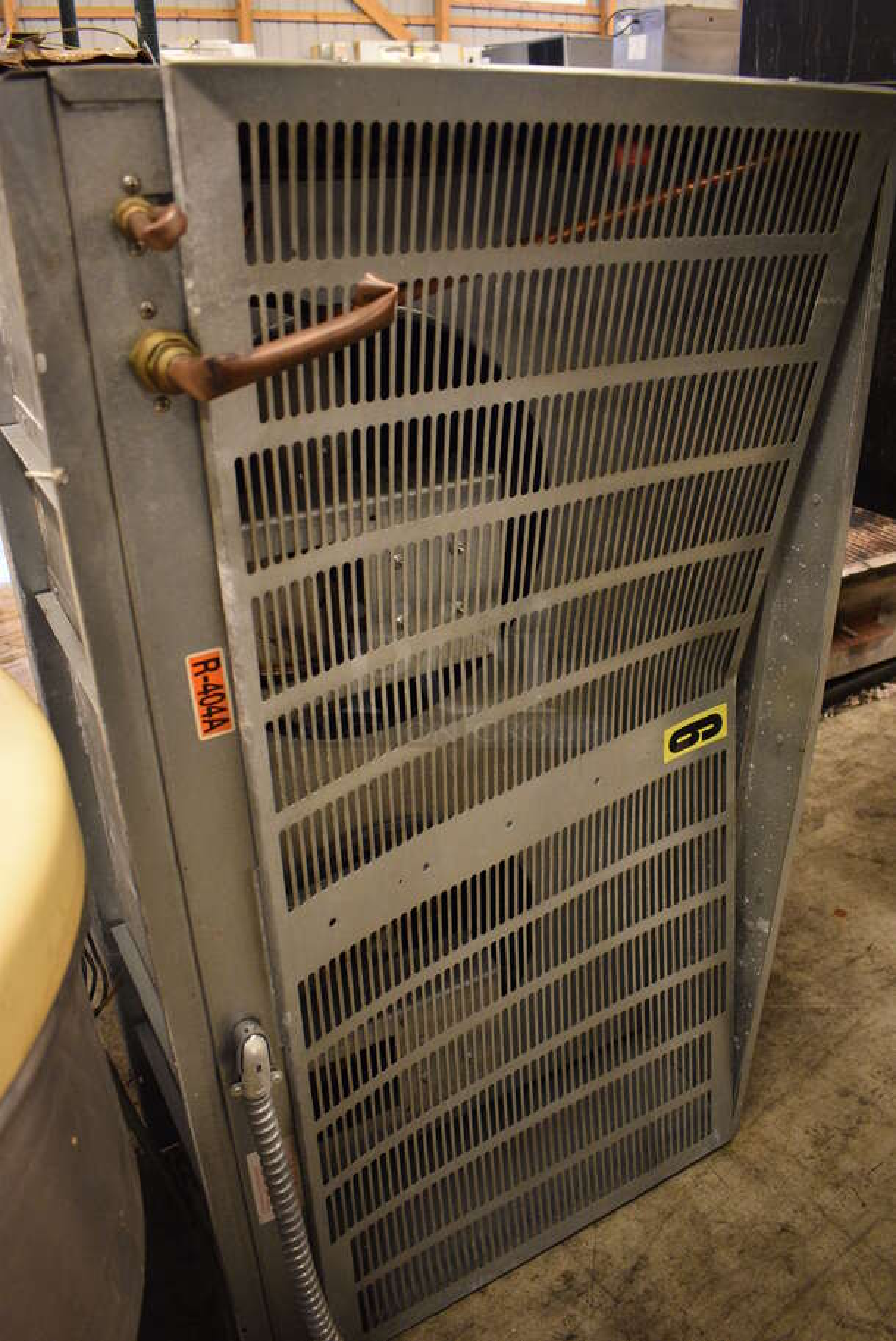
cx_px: 448
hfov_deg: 48.0
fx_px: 1006
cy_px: 670
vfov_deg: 67.3
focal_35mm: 27
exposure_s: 1/30
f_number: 3.5
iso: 2000
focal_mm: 18
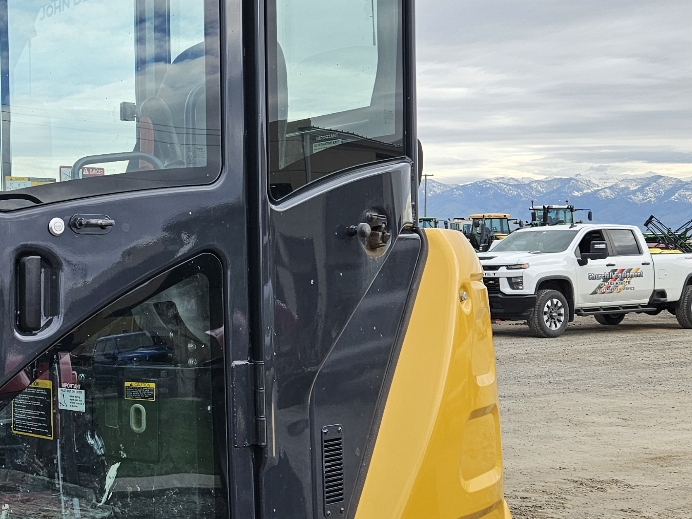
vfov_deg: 26.6
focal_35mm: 55
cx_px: 70
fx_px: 1100
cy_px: 280
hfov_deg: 33.1
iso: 40
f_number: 1.8
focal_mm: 5.4
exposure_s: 1/1380
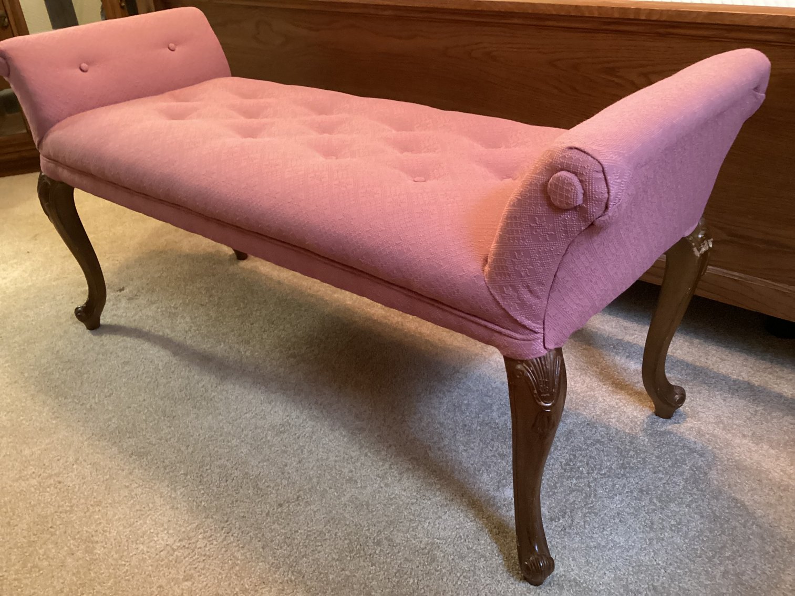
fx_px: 712
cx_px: 398
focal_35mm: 31
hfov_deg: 58.3
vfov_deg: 45.4
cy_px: 298
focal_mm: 3.3
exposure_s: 1/30
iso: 400
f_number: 2.4
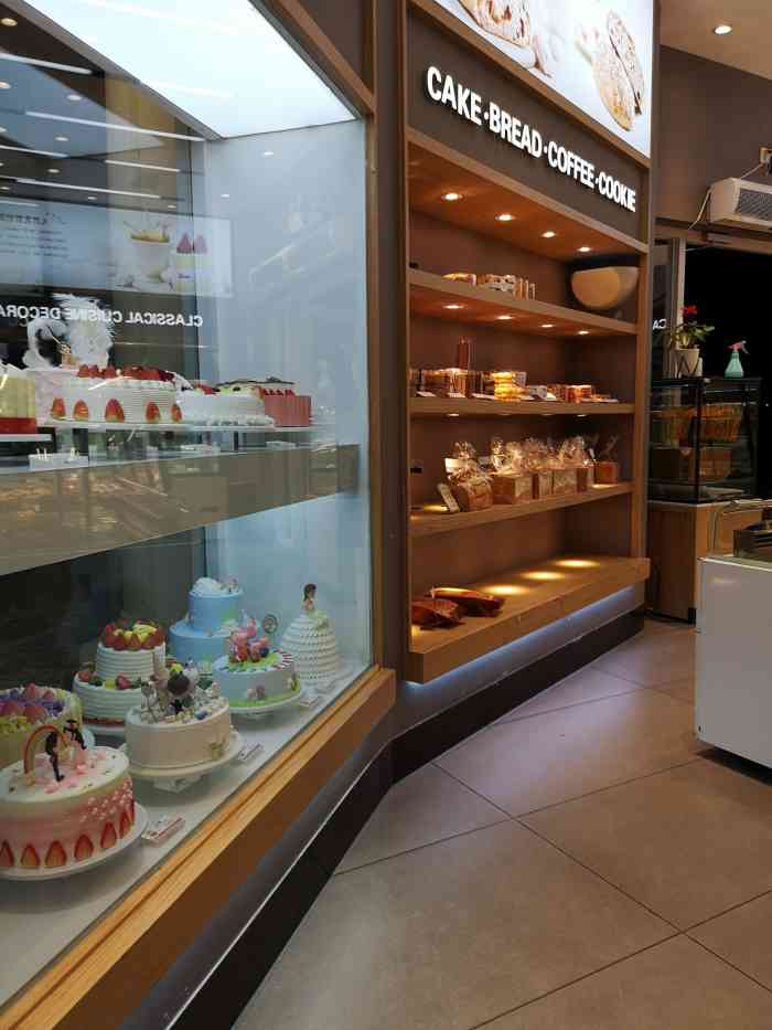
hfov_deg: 51.4
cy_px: 515
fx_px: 803
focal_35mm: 27
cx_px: 386
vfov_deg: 65.3
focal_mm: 5.58
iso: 50
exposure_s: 1/103
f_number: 1.8
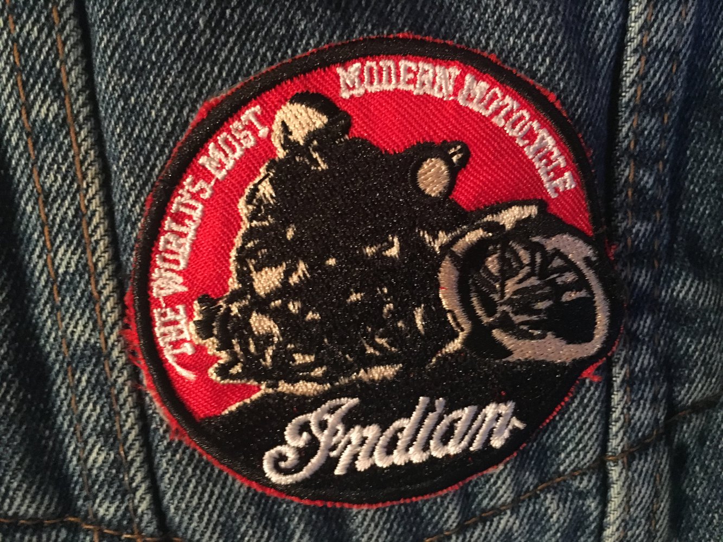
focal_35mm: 29
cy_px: 271
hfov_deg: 61.7
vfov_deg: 48.2
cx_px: 362
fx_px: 606
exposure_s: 1/17
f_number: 2.2
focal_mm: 4.15
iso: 320
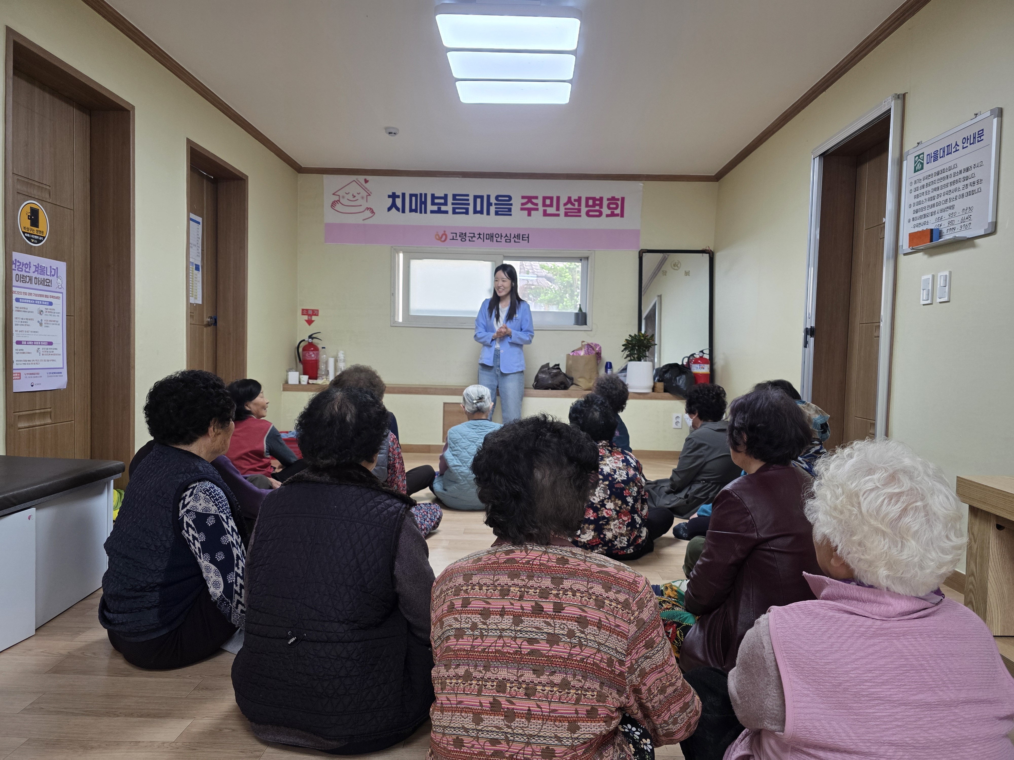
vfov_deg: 58.9
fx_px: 674
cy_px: 380
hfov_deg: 73.9
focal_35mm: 23
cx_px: 507
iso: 200
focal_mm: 6.3
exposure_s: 1/120
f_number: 1.7
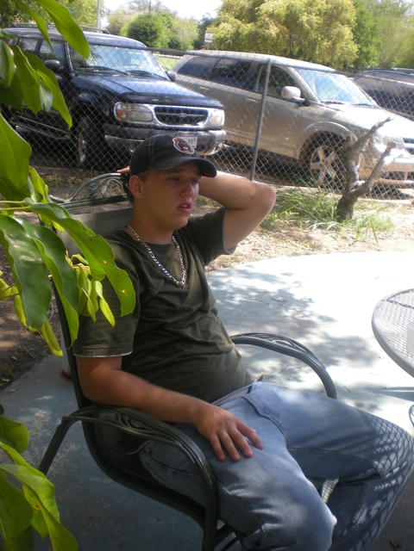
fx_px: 606
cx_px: 207
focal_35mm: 38
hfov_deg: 37.7
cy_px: 276
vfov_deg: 49.0
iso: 64
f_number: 3.1
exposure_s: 1/180
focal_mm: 6.3
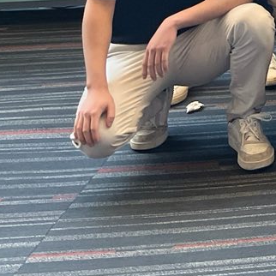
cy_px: -149
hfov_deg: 14.0
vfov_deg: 15.8
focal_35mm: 100
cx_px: 591
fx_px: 902
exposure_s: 1/60
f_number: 1.6
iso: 160
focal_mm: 5.1
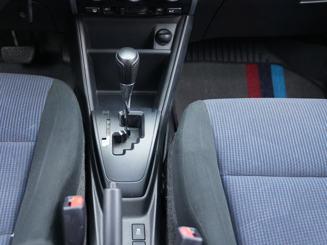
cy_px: 117
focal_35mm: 44
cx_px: 126
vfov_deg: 32.9
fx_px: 416
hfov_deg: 42.7
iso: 5000
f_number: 2.8
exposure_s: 1/160
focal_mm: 36
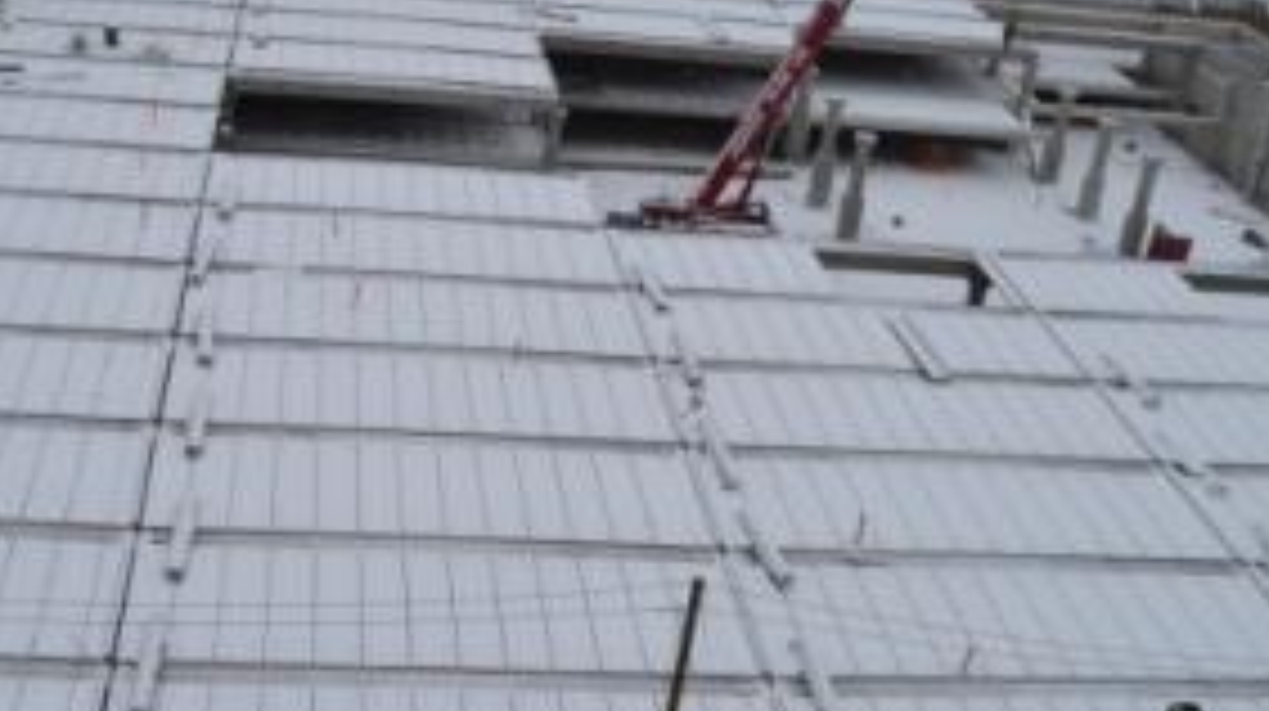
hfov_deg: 45.2
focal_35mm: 45
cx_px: 500
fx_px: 1513
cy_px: 299
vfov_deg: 26.4
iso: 100
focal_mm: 18
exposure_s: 1/200
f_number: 7.1
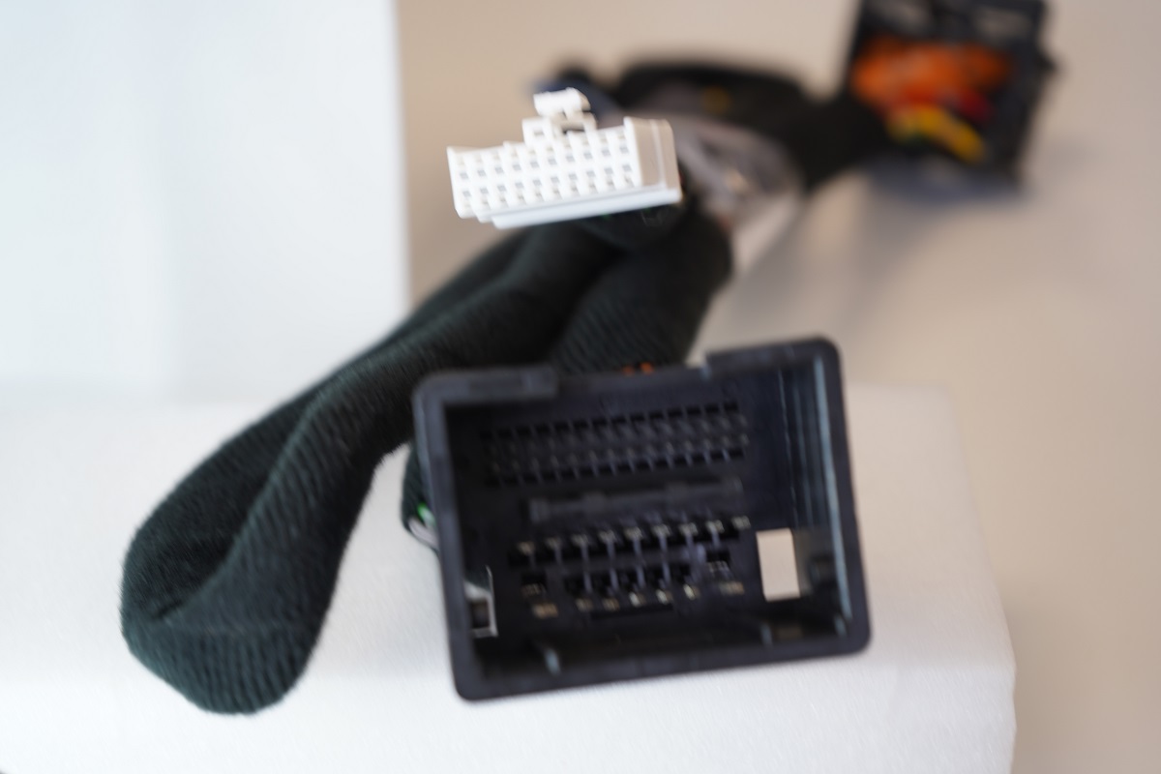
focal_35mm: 70
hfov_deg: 28.8
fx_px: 2257
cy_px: 387
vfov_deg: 19.5
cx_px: 580
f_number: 6.3
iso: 160
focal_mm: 70
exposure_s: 1/13
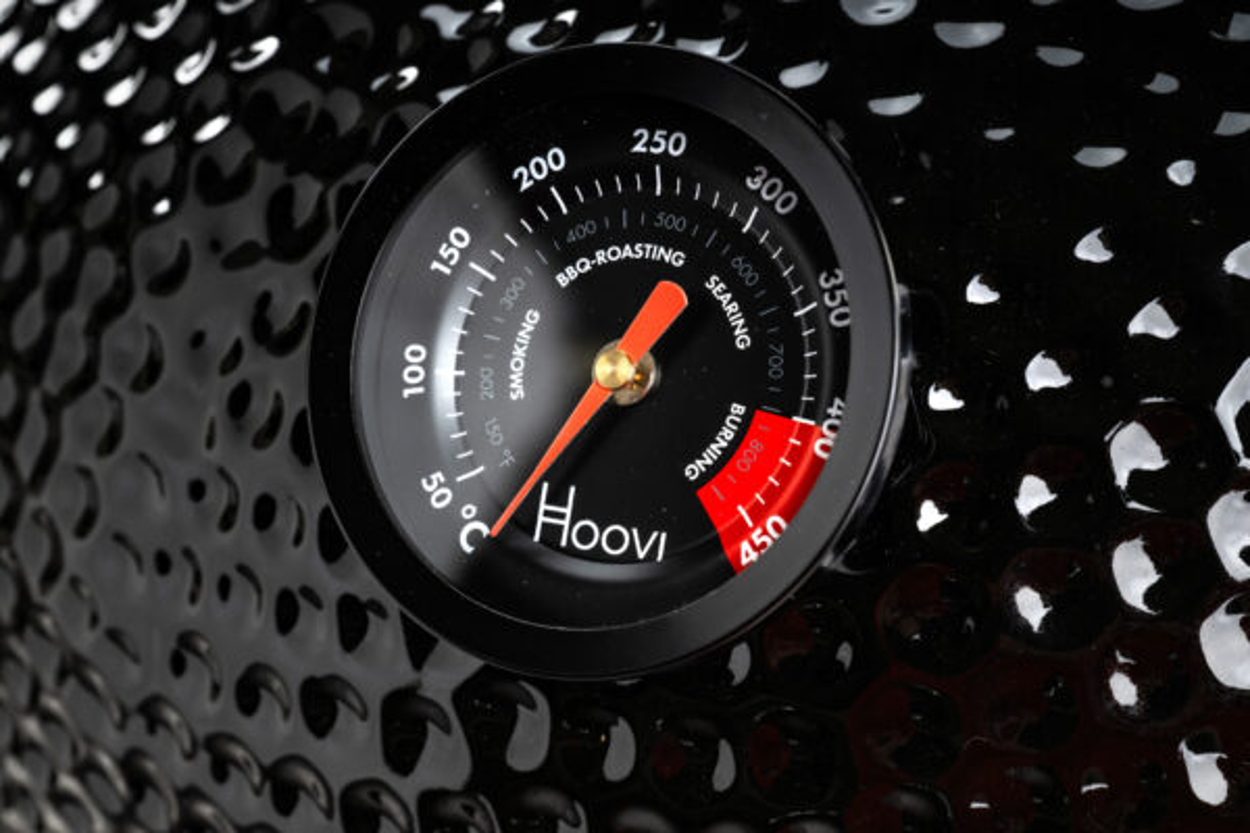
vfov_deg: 19.5
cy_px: 416
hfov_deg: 28.8
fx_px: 2430
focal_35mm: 70
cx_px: 625
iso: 400
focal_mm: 70
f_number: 11
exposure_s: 1/160
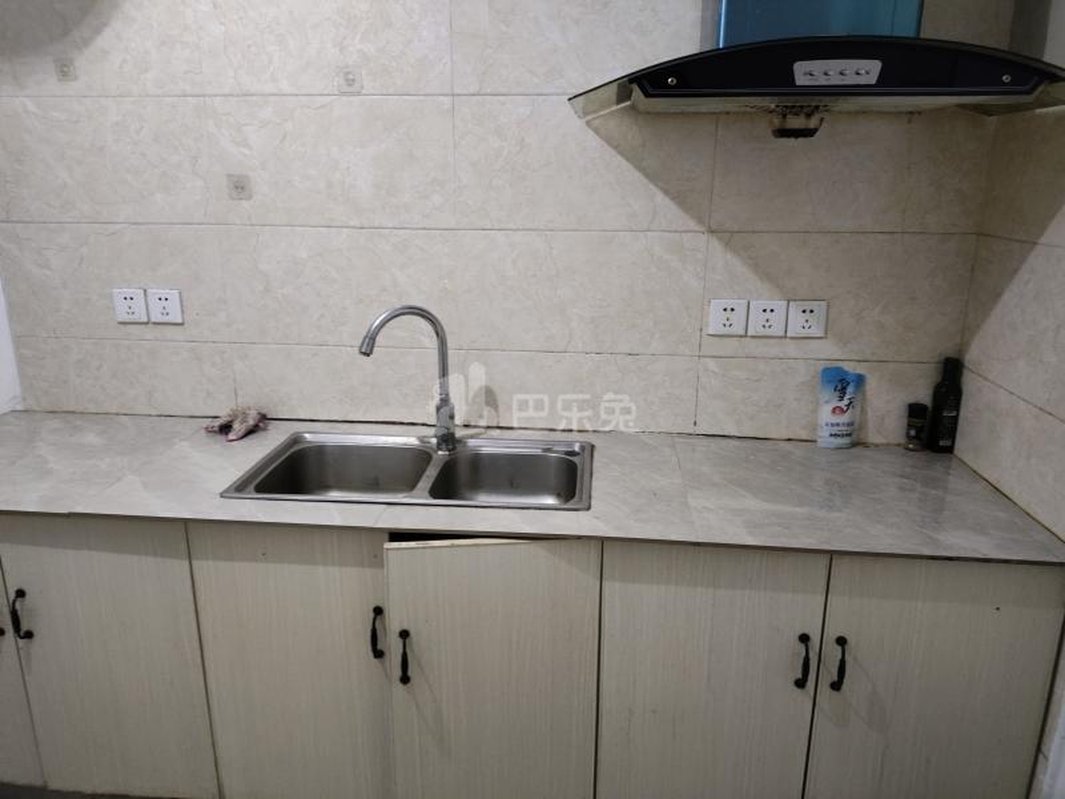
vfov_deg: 54.9
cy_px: 400
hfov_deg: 69.4
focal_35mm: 25
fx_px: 769
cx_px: 532
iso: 1424
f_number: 1.79
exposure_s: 1/25
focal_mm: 4.71
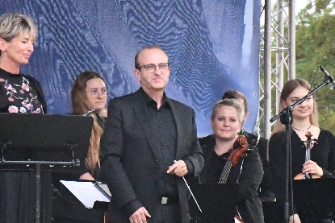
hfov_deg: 5.9
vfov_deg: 4.0
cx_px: 169
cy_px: 129
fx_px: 3230
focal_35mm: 347
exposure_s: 1/640
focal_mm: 80
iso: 9000
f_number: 5.3
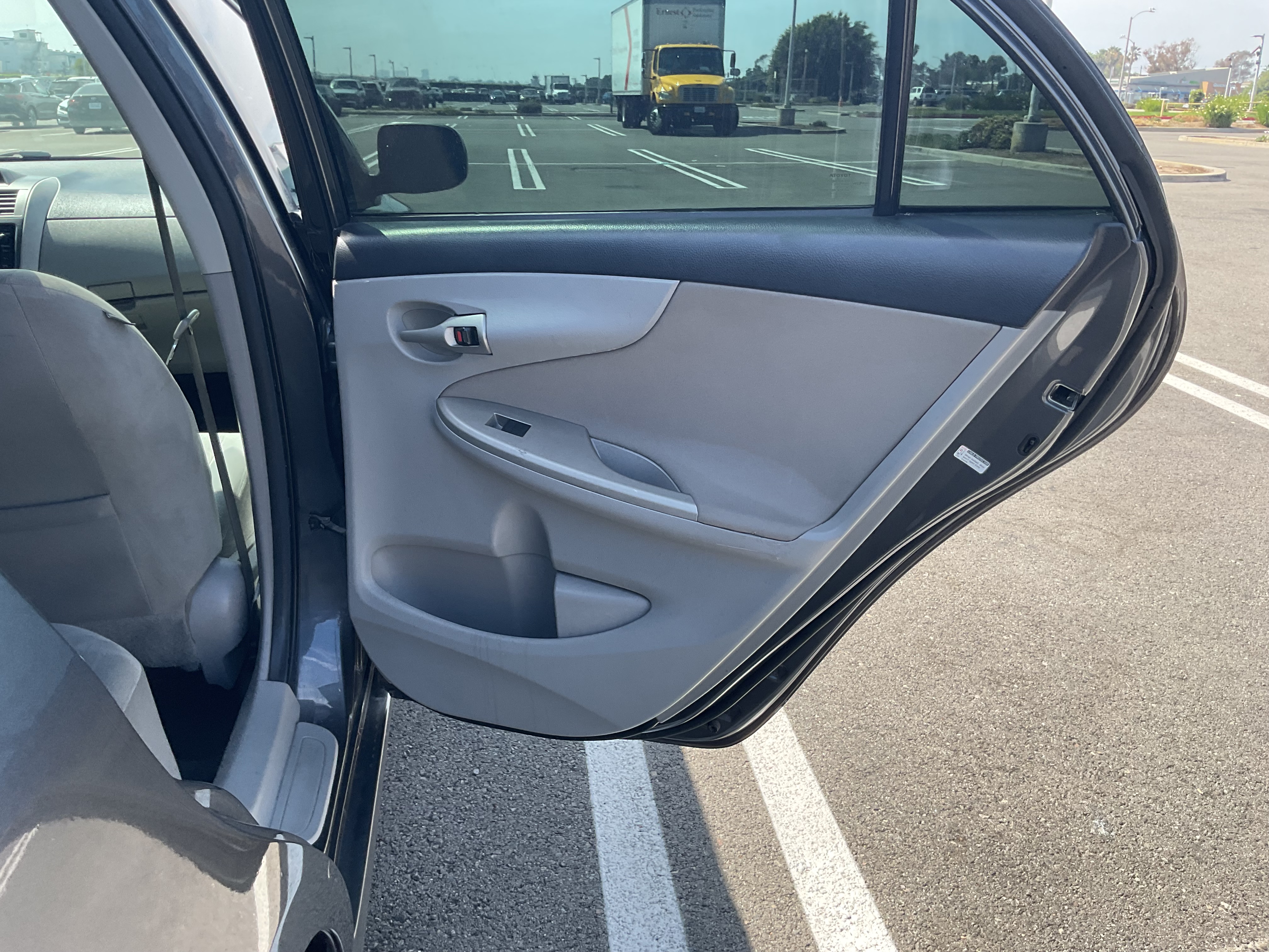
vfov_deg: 48.2
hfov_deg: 61.7
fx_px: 1063
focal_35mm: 29
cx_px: 634
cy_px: 476
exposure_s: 1/419
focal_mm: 3
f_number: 1.8
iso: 16
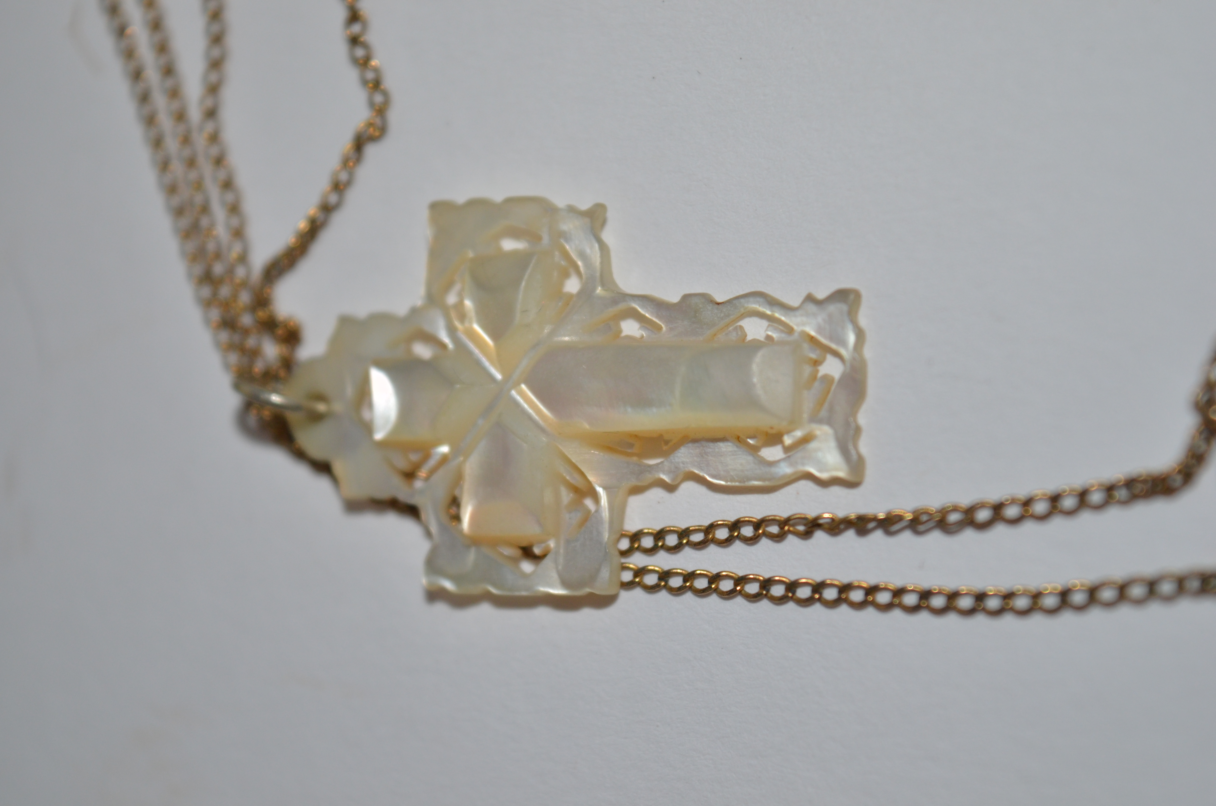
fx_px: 2781
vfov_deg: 16.5
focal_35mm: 82
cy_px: 403
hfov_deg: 24.7
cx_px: 608
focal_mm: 55
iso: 450
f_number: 5.6
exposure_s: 1/60
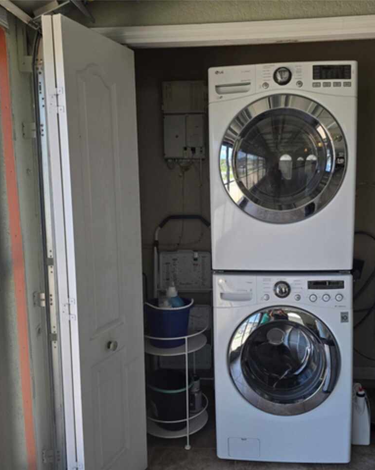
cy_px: 235
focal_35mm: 30
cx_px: 218
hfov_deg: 48.3
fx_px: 416
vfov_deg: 58.8
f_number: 1.7
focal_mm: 6.3
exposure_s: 1/180
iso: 64
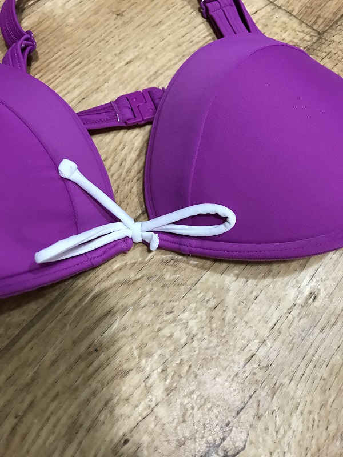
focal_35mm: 28
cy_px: 228
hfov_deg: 49.7
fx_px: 370
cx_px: 172
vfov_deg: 63.4
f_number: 1.8
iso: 64
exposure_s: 1/17
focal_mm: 3.99
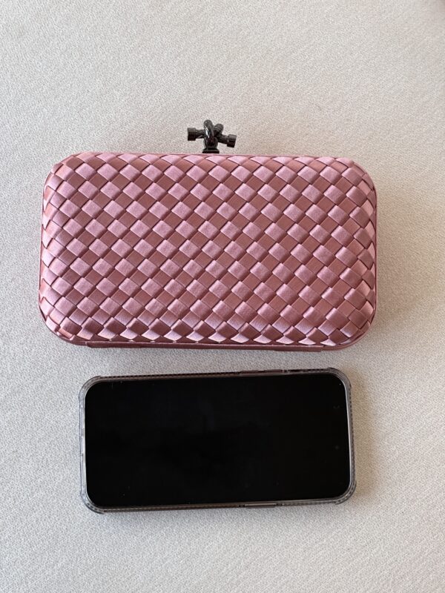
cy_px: 296
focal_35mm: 77
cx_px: 222
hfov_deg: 19.1
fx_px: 1320
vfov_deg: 25.3
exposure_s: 1/99
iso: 80
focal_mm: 9
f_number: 2.8
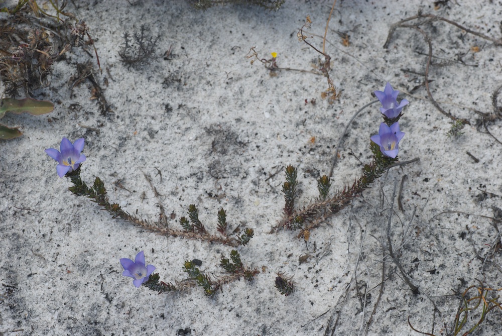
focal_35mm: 135
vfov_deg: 10.2
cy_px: 168
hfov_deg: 15.2
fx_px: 1884
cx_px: 251
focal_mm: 90
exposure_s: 1/160
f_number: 14
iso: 200
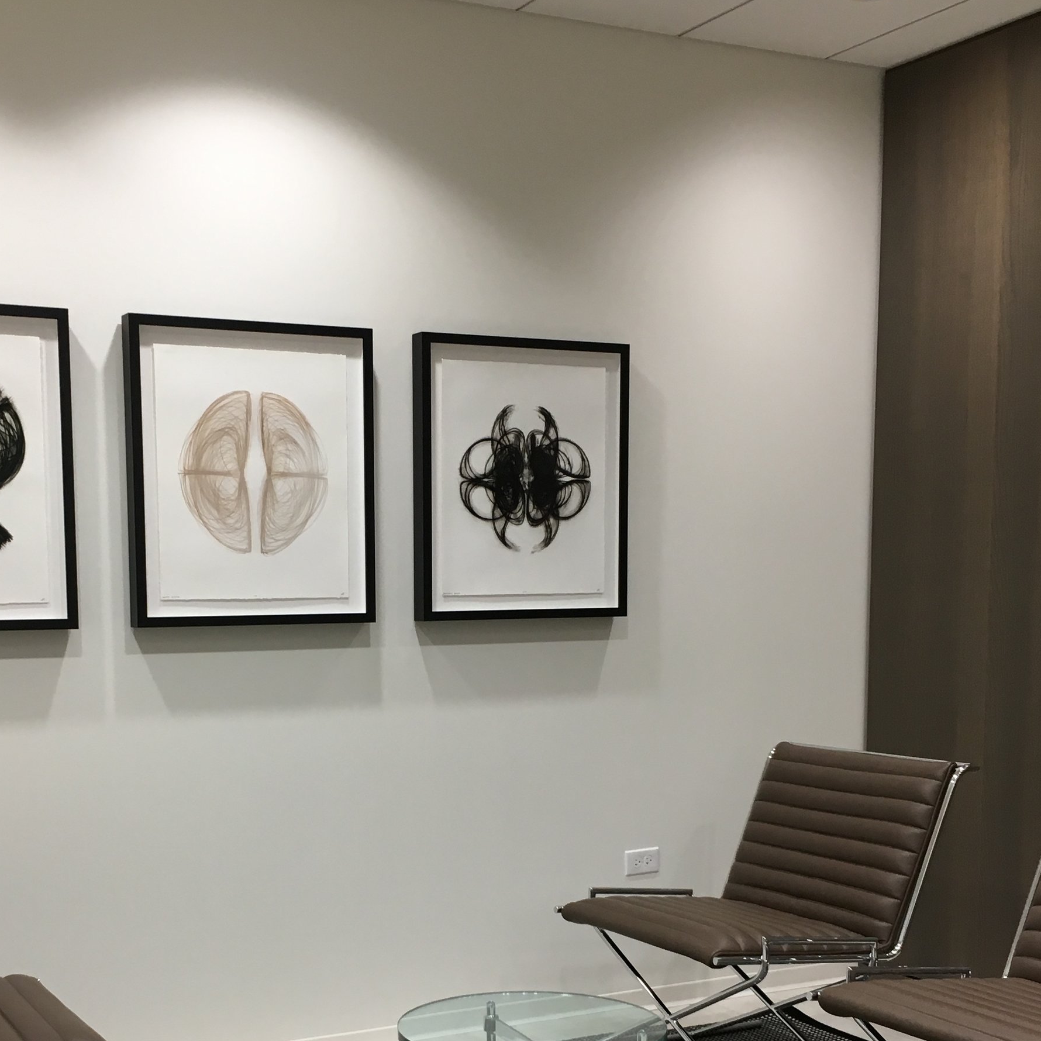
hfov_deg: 35.2
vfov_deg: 34.6
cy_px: 773
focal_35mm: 48
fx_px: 1633
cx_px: 398
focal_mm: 4.15
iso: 50
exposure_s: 1/30
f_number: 2.2
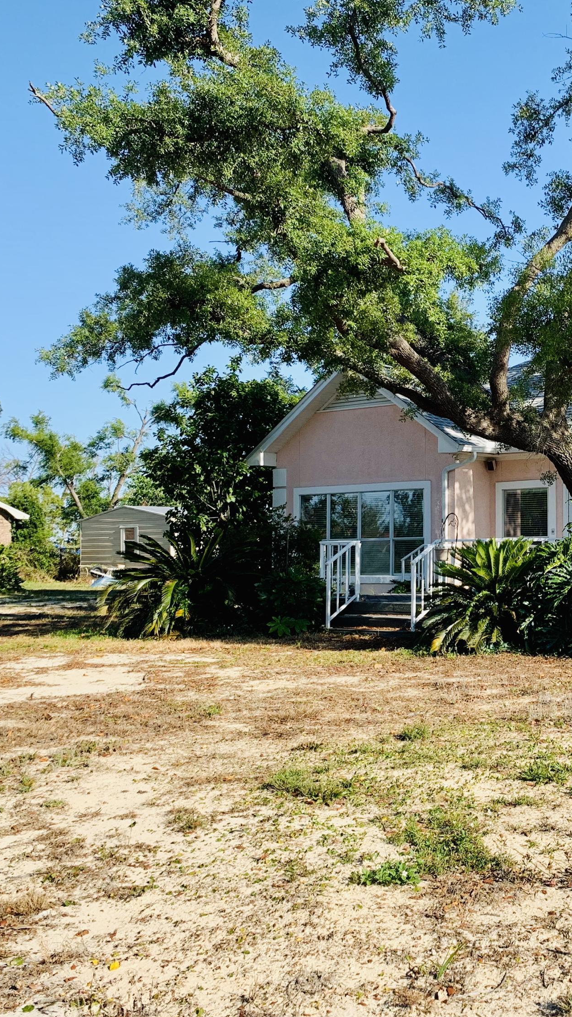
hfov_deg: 29.1
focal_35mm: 38
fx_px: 1024
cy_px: 511
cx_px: 575
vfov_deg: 52.8
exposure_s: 1/1406
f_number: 1.8
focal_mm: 4.25
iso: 25
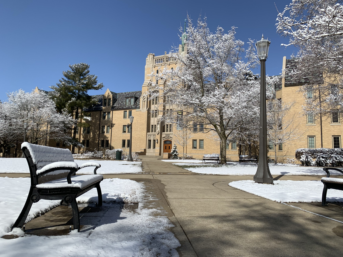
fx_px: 258
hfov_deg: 67.3
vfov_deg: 53.1
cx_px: 172
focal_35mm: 26
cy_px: 128
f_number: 1.8
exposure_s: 1/4902
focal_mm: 4.25
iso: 25
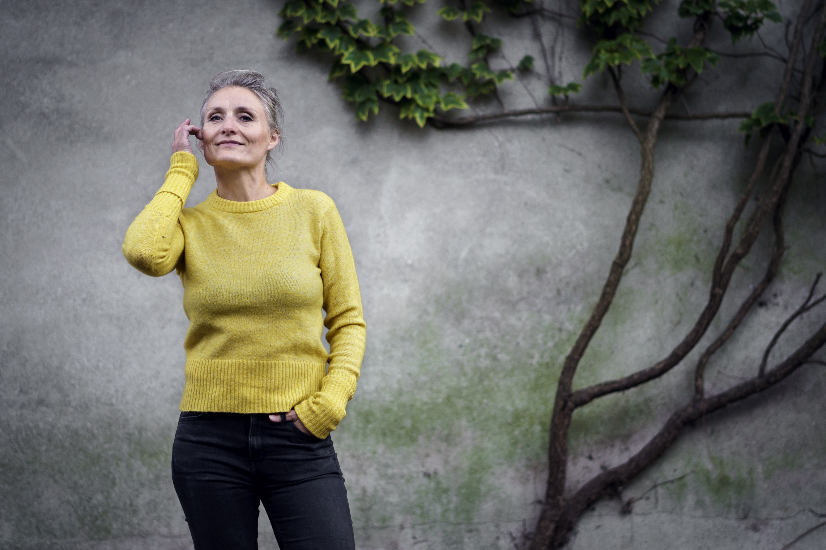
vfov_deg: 10.8
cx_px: 413
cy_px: 275
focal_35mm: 127
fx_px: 2914
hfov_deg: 16.1
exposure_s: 1/500
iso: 100
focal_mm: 85
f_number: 1.8
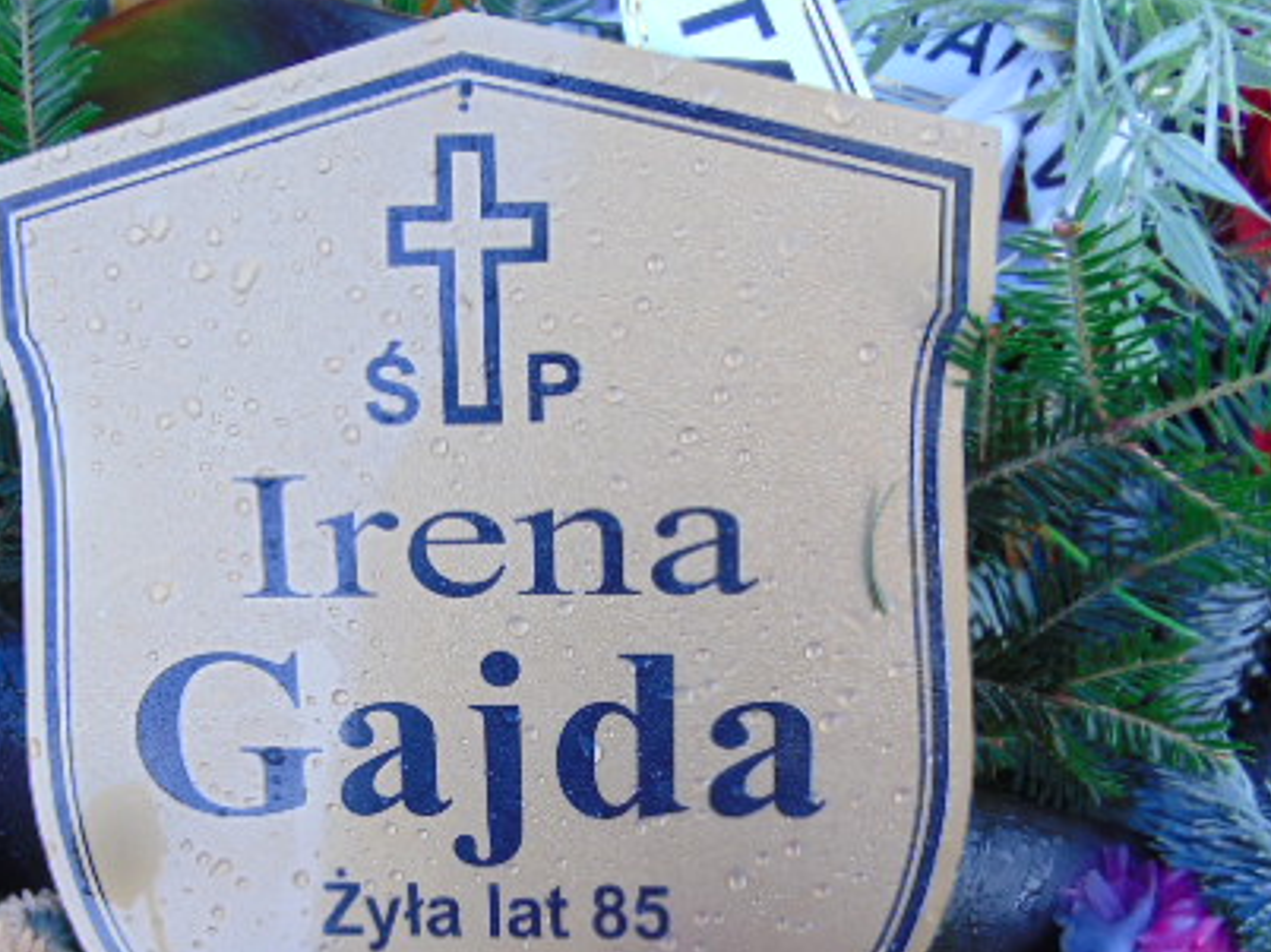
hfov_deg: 43.5
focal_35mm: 43
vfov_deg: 33.1
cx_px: 471
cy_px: 683
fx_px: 1578
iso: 80
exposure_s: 1/40
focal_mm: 4.9
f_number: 3
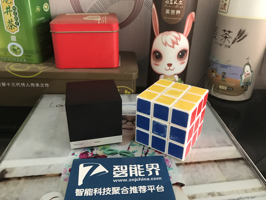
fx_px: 215
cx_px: 133
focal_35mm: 28
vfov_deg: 49.7
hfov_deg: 63.4
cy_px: 100
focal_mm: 3.99
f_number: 1.8
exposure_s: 1/13
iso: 100
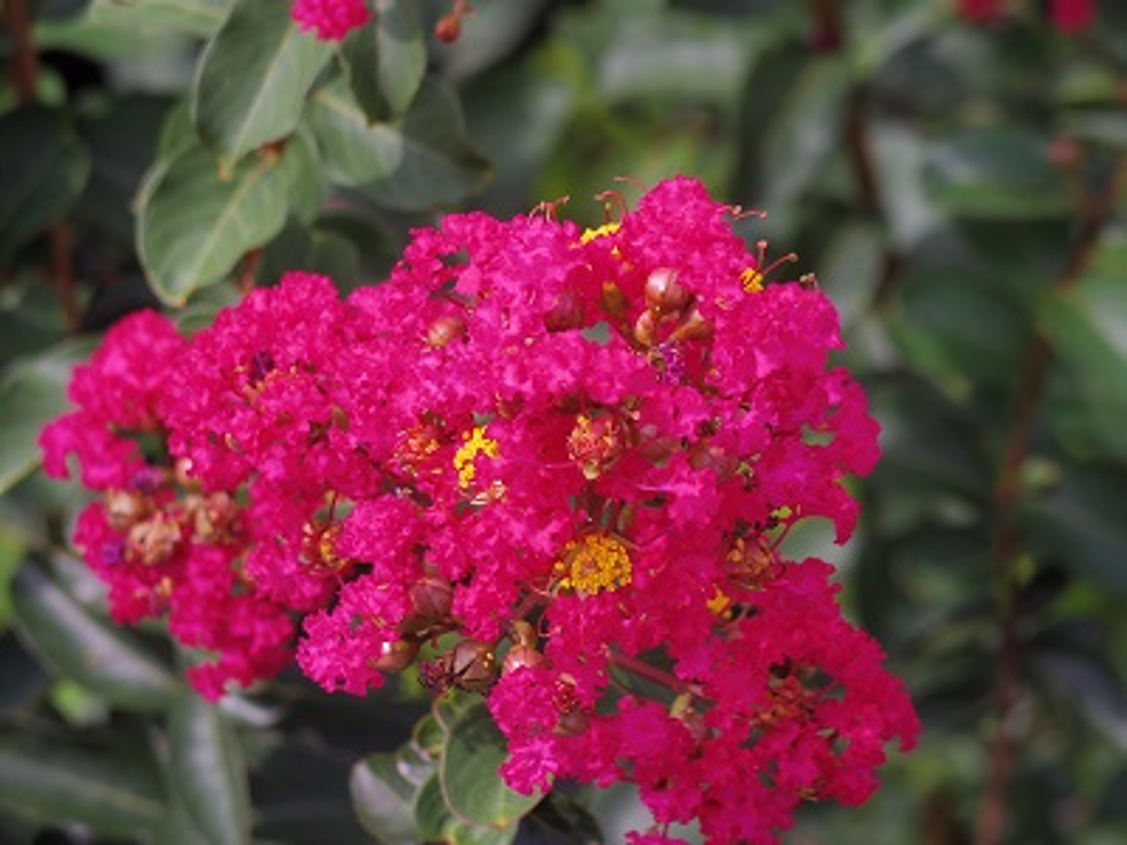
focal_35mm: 204
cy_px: 422
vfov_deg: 7.3
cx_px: 564
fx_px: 6642
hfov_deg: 9.7
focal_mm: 44.3
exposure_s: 1/400
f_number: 4
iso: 100
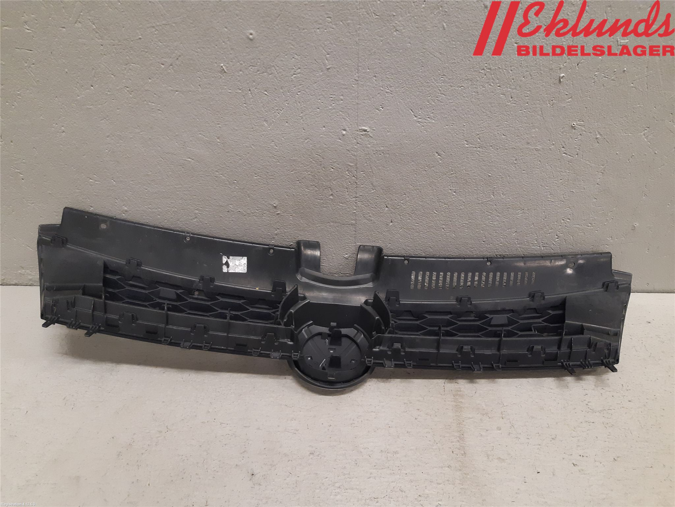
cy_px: 254
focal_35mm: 26
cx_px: 338
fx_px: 507
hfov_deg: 67.3
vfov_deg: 53.1
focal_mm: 3.93
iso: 200
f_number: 1.7
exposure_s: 1/50
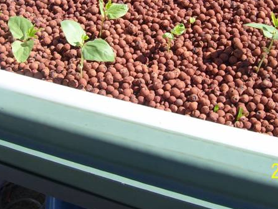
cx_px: 143
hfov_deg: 31.7
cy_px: 29
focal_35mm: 61
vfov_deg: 23.5
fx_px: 490
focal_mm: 5.6
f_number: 4.8
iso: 80
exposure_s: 1/350
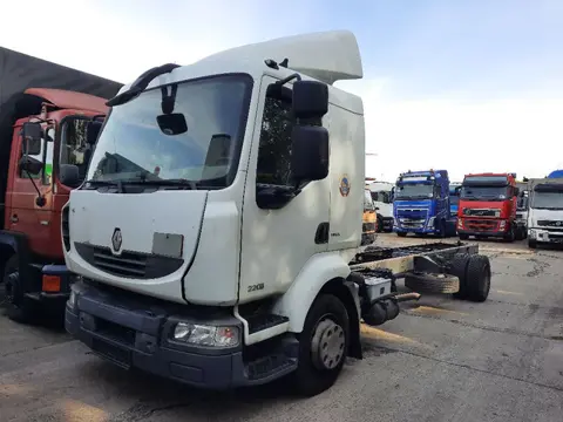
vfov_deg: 54.9
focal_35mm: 25
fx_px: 407
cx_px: 282
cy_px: 211
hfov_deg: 69.4
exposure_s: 1/401
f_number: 2
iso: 32
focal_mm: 4.6
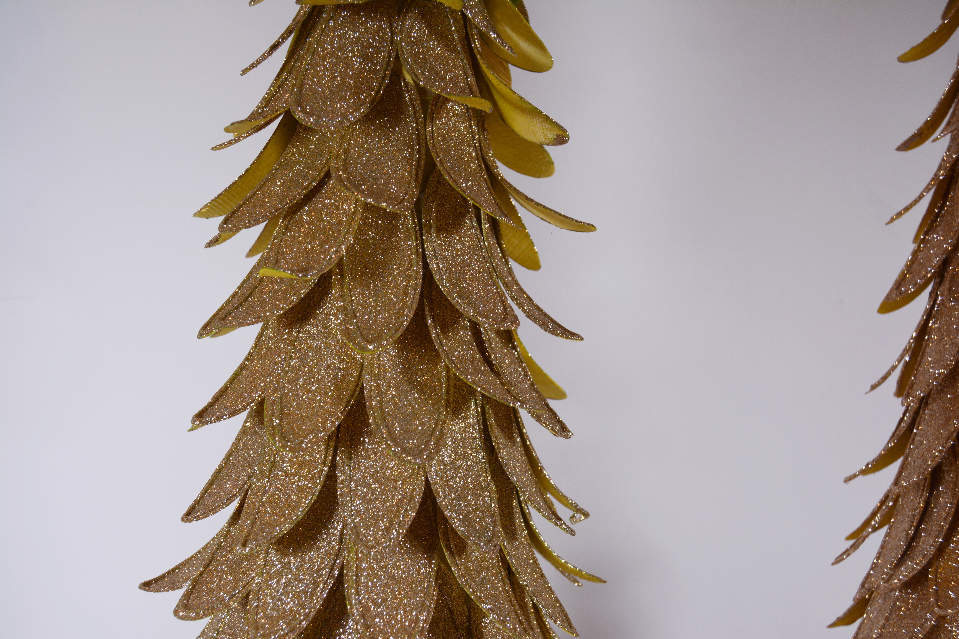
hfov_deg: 49.6
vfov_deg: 34.2
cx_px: 480
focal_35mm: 39
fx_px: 1039
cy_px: 320
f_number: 5.6
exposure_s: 1/125
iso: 250
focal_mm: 26
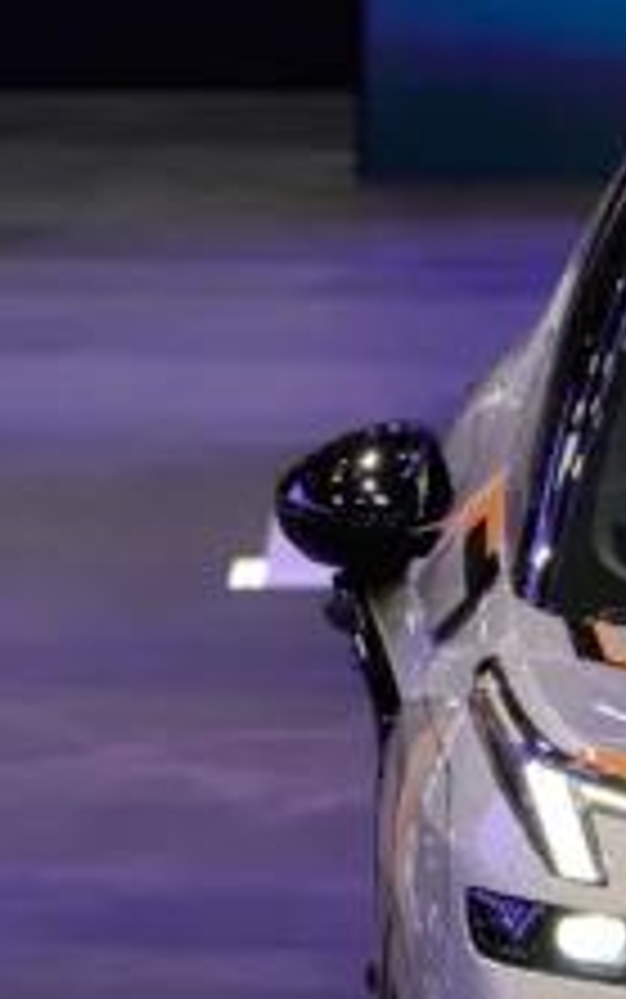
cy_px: -194
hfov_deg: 2.0
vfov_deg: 3.3
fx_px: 17556
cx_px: 1236
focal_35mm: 644
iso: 800
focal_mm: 137
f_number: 4.5
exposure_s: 1/160
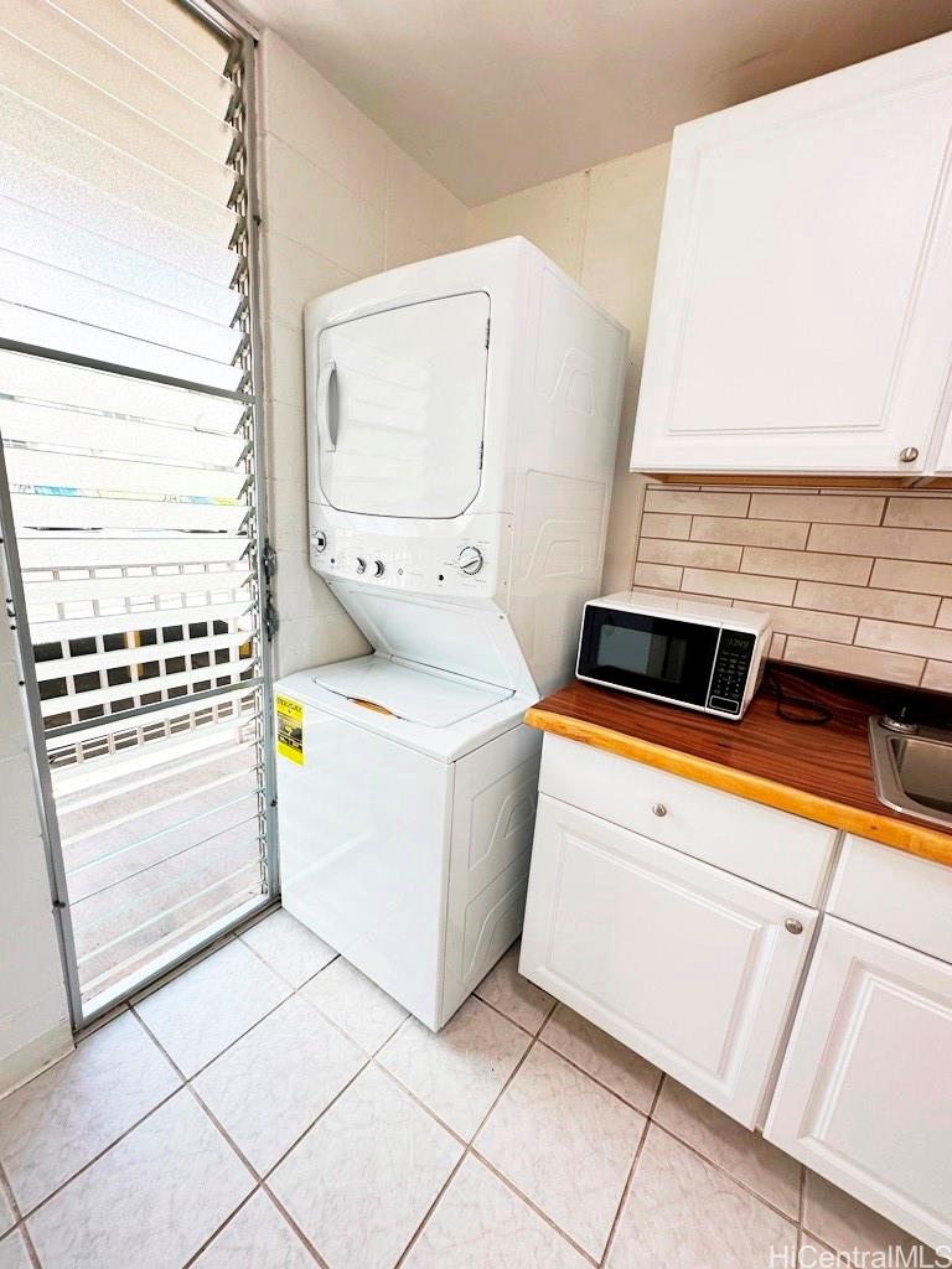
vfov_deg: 102.1
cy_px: 634
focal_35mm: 14
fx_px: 513
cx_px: 476
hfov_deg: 85.7
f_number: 2.2
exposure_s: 1/120
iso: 64
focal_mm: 2.22
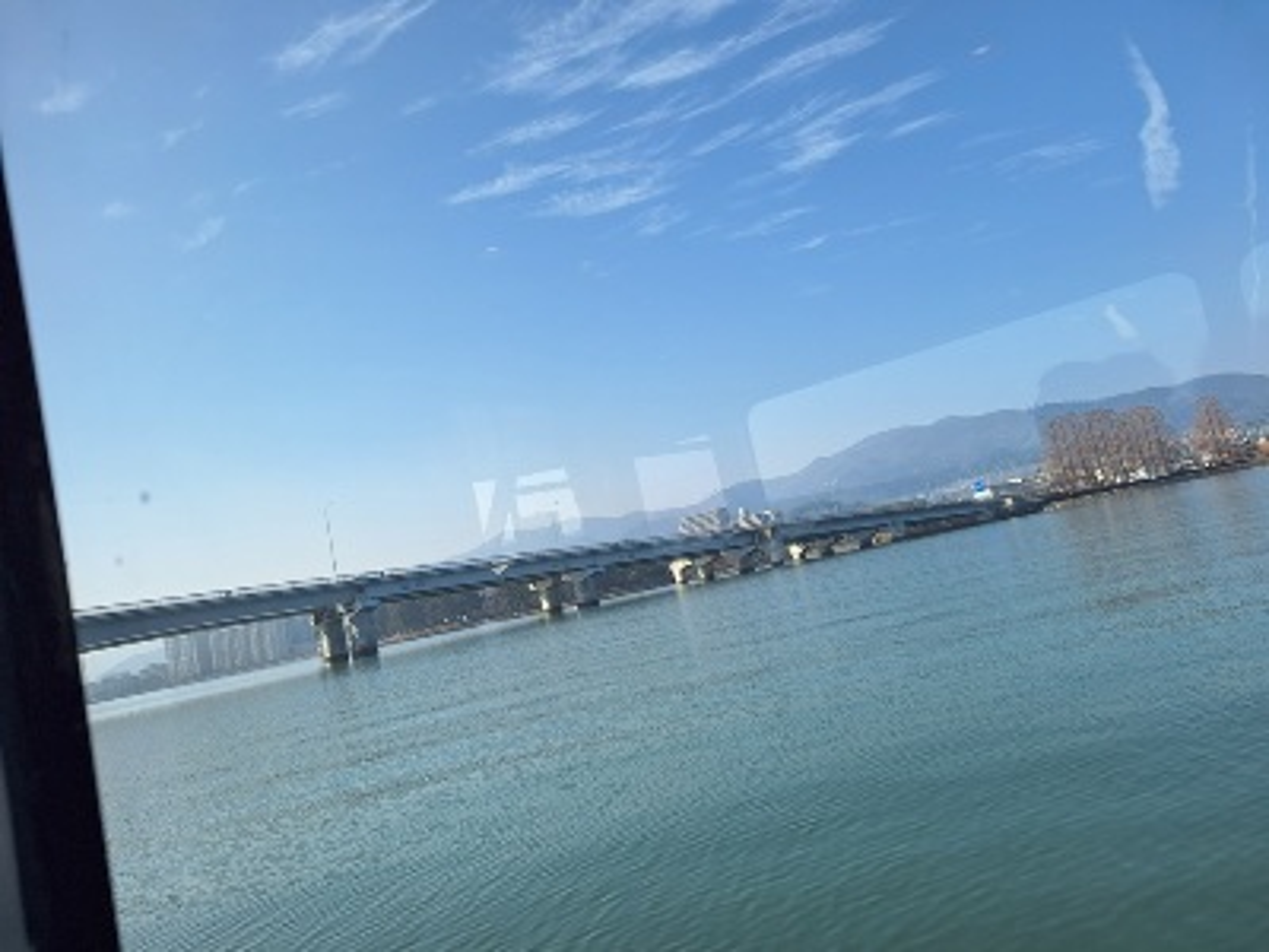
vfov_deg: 58.9
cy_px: 476
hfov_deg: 73.9
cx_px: 634
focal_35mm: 23
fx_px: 843
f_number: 1.8
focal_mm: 5.54
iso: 40
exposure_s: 1/1127
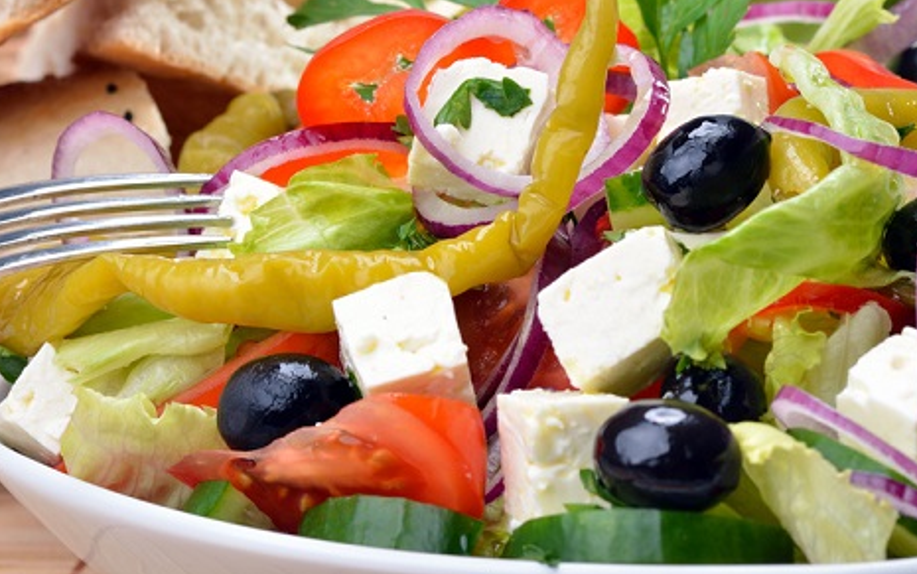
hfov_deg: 10.1
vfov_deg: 6.4
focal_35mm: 207
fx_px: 5166
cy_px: 190
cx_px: 459
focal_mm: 105
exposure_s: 1/160
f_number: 13
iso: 100
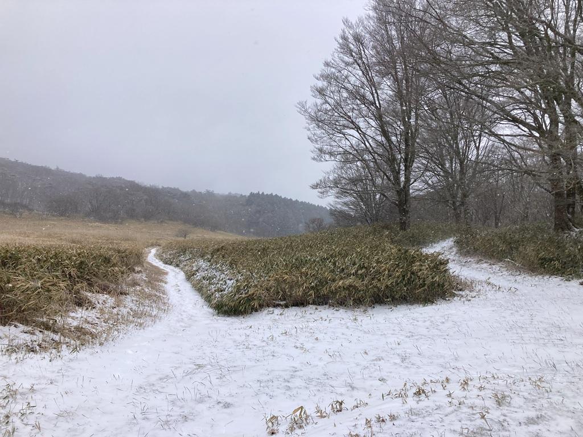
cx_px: 292
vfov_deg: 49.7
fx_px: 472
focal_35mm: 28
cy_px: 218
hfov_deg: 63.4
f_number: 1.8
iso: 20
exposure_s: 1/1845
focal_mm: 4
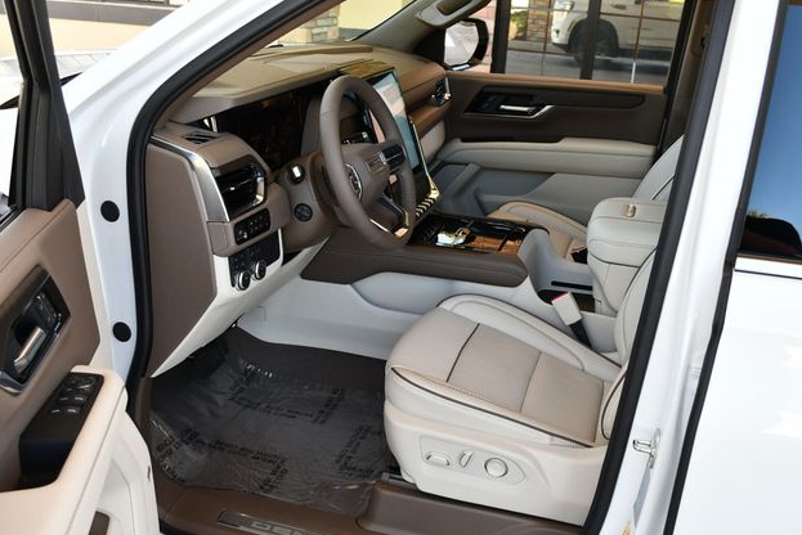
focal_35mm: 37
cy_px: 273
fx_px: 825
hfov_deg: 51.9
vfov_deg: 36.0
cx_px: 403
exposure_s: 1/250
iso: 400
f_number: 4
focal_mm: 18
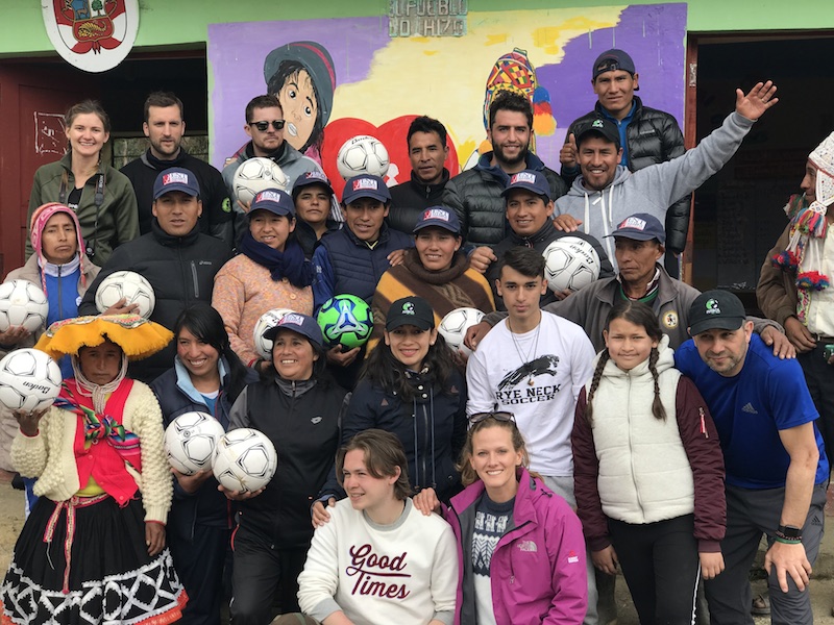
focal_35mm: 57
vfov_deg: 25.7
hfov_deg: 33.8
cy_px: 312
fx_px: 1373
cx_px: 417
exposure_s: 1/290
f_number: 2.8
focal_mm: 6.6
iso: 20
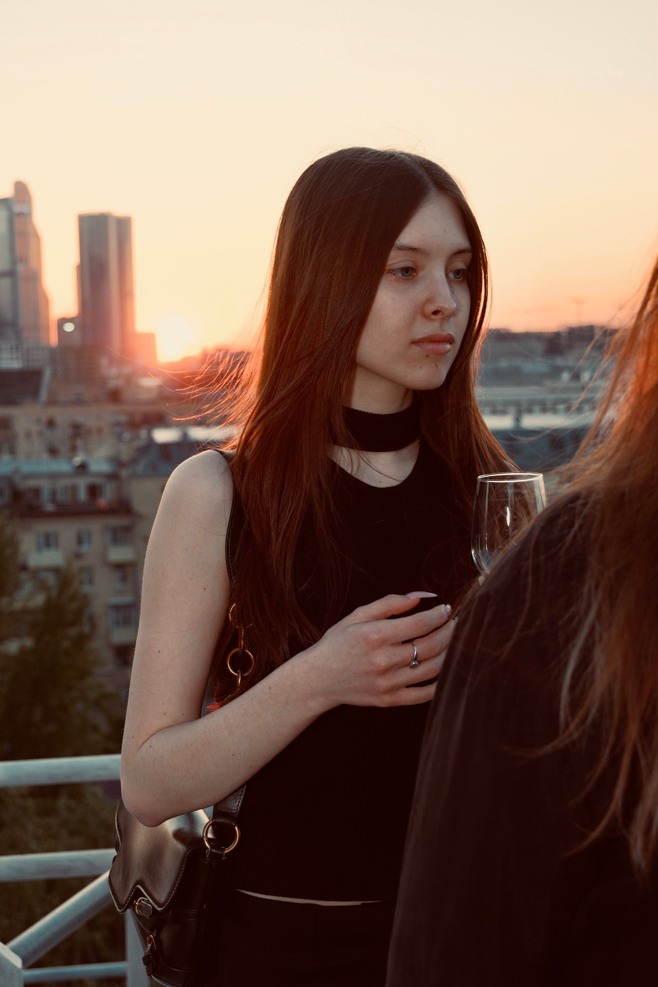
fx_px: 1453
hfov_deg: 25.5
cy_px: 494
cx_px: 329
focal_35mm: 53
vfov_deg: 37.5
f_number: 4
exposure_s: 1/180
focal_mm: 35.3
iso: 320
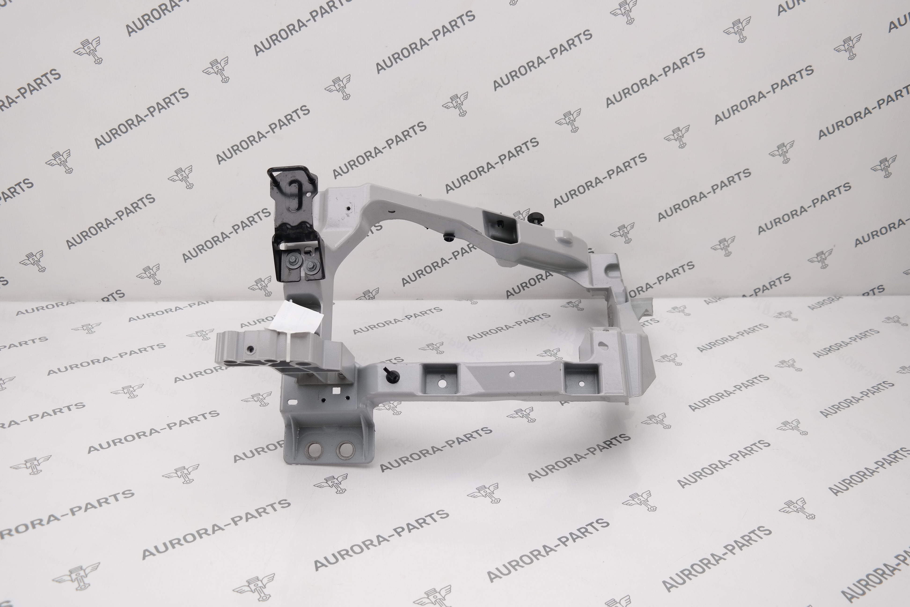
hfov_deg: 57.2
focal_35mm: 33
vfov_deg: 40.0
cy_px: 304
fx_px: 834
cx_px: 455
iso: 100
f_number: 4
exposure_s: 1/100
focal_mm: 22
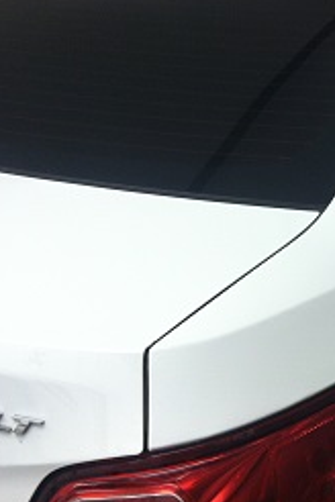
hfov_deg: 18.6
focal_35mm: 68
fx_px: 949
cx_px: 433
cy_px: 207
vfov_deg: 29.6
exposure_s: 1/30
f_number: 2.8
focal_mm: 3.85
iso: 100
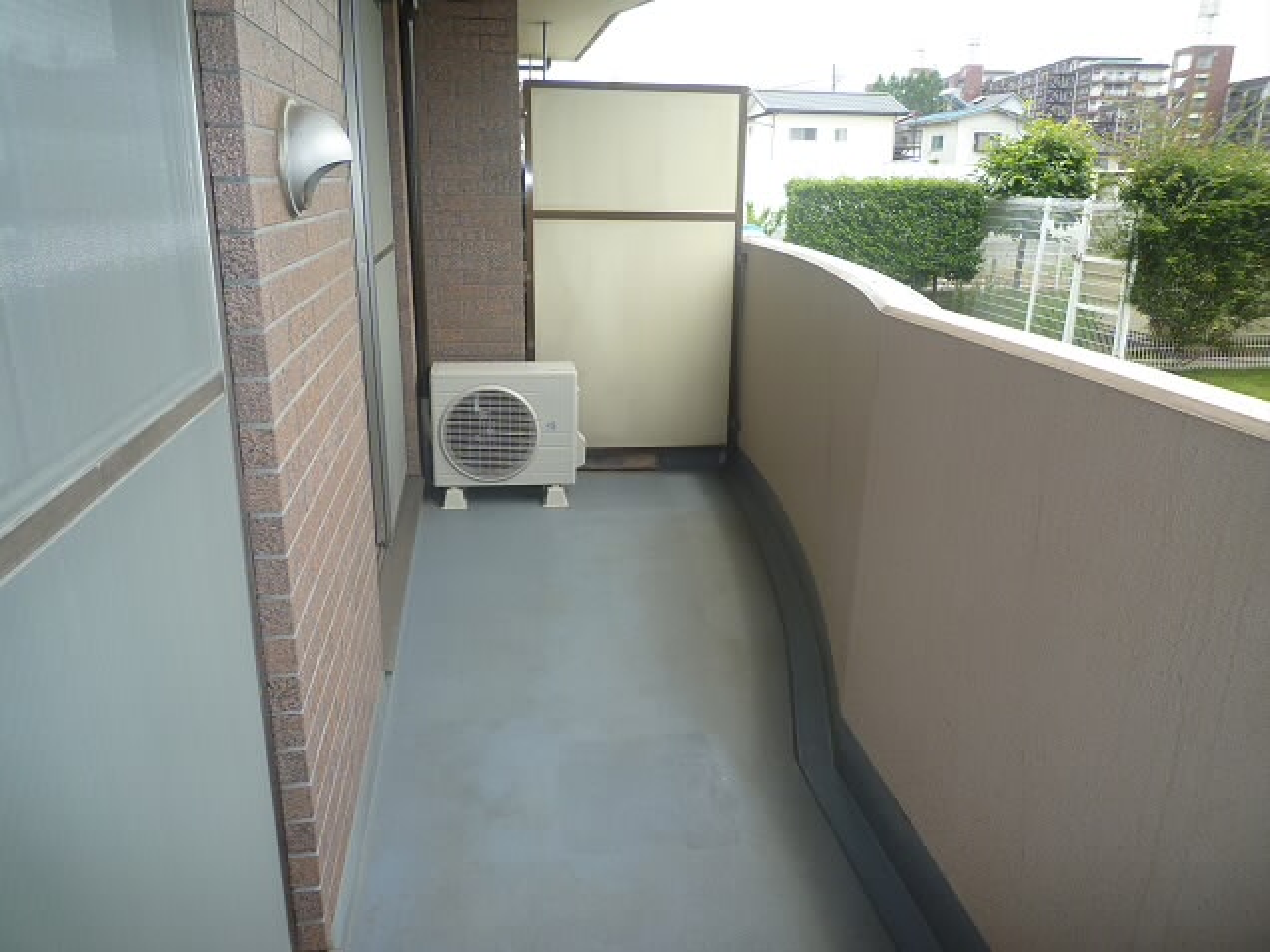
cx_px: 635
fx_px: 917
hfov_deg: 69.4
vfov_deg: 54.9
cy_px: 476
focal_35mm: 25
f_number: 2.8
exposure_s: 1/320
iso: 100
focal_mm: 4.4
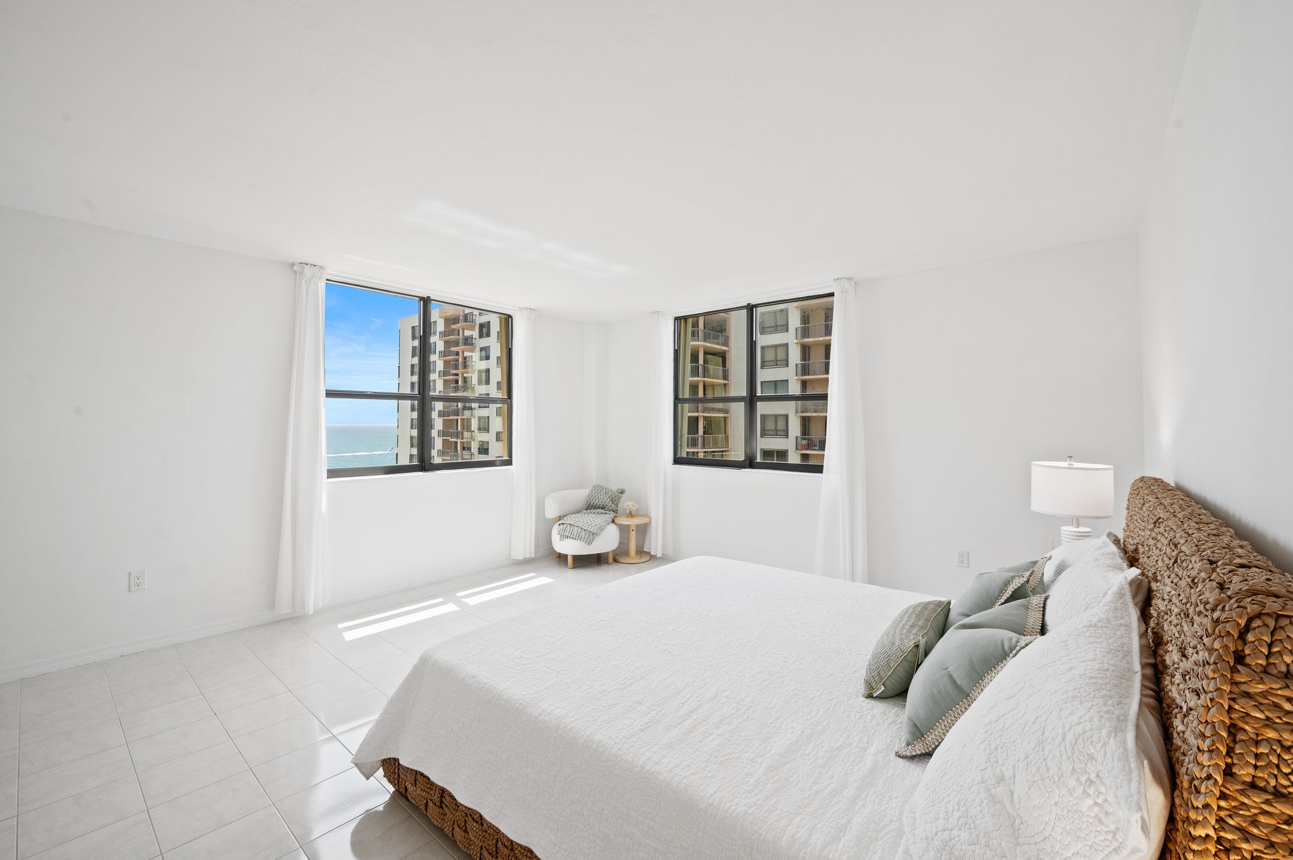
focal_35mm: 15
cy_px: 430
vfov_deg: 77.2
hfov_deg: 100.4
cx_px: 646
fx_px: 538
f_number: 8
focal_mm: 15
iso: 200
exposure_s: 1/20
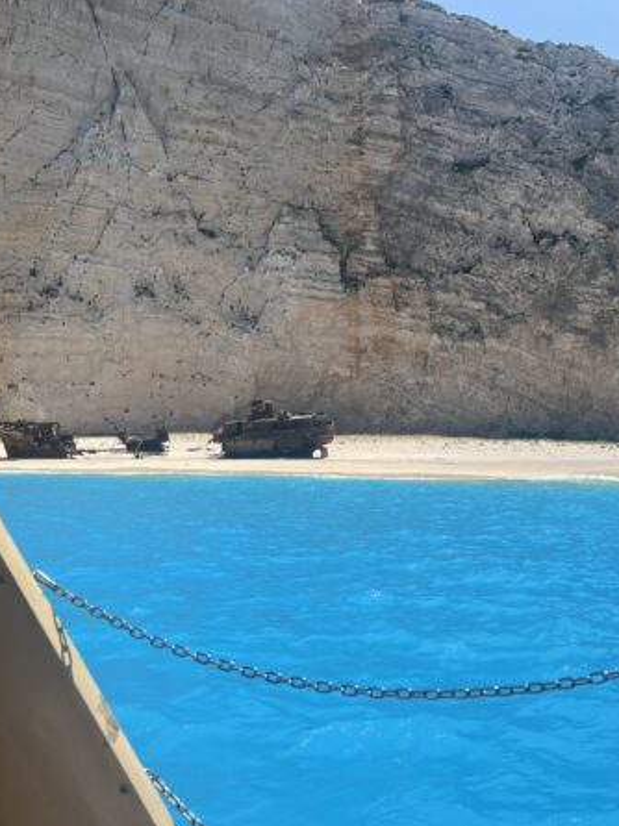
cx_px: 391
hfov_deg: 40.4
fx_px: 835
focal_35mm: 35
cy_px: 413
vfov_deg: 52.7
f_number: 1.6
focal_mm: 5.1
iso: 50
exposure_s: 1/5319
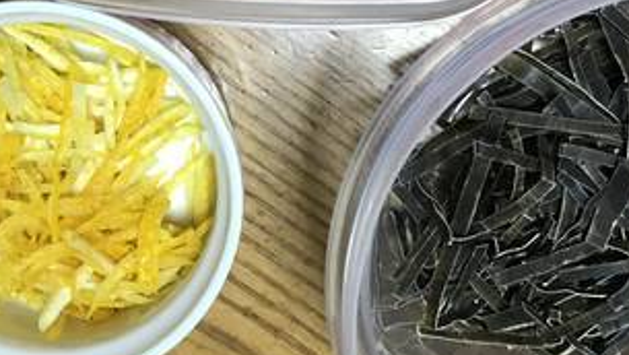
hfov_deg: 32.8
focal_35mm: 64
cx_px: 324
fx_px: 1068
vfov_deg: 18.6
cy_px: 52
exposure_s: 1/15
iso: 50
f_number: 1.8
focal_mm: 3.99
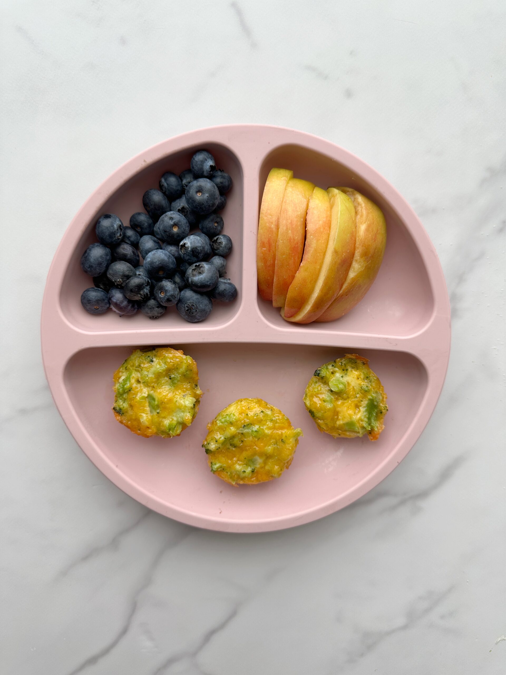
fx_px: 468
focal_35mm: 24
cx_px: 253
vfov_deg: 71.6
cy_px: 338
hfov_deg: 56.8
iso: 80
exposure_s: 1/308
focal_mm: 6.86
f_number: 1.78
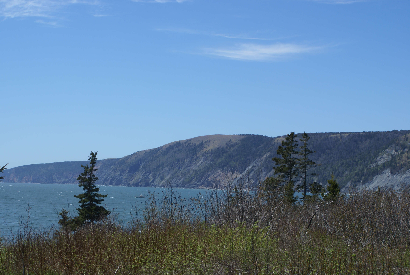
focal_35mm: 76
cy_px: 161
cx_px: 152
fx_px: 867
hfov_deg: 26.5
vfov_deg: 18.0
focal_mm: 40
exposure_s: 1/250
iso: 100
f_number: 10
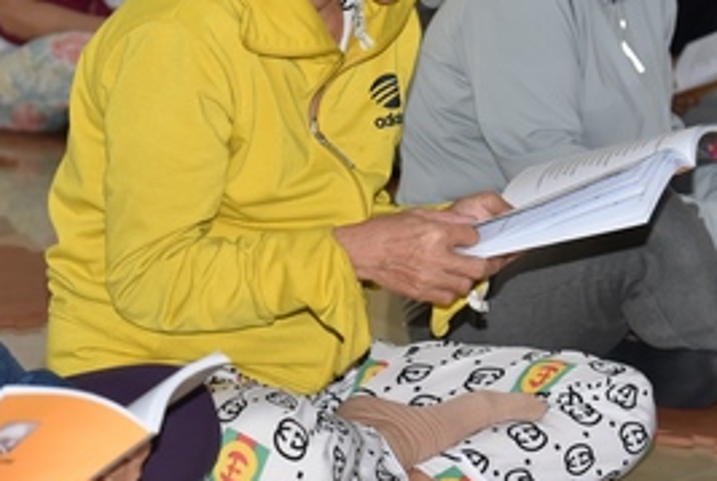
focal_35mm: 158
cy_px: 153
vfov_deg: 8.7
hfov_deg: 12.9
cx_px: 180
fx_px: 3152
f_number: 4.5
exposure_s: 1/60
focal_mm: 65
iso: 640
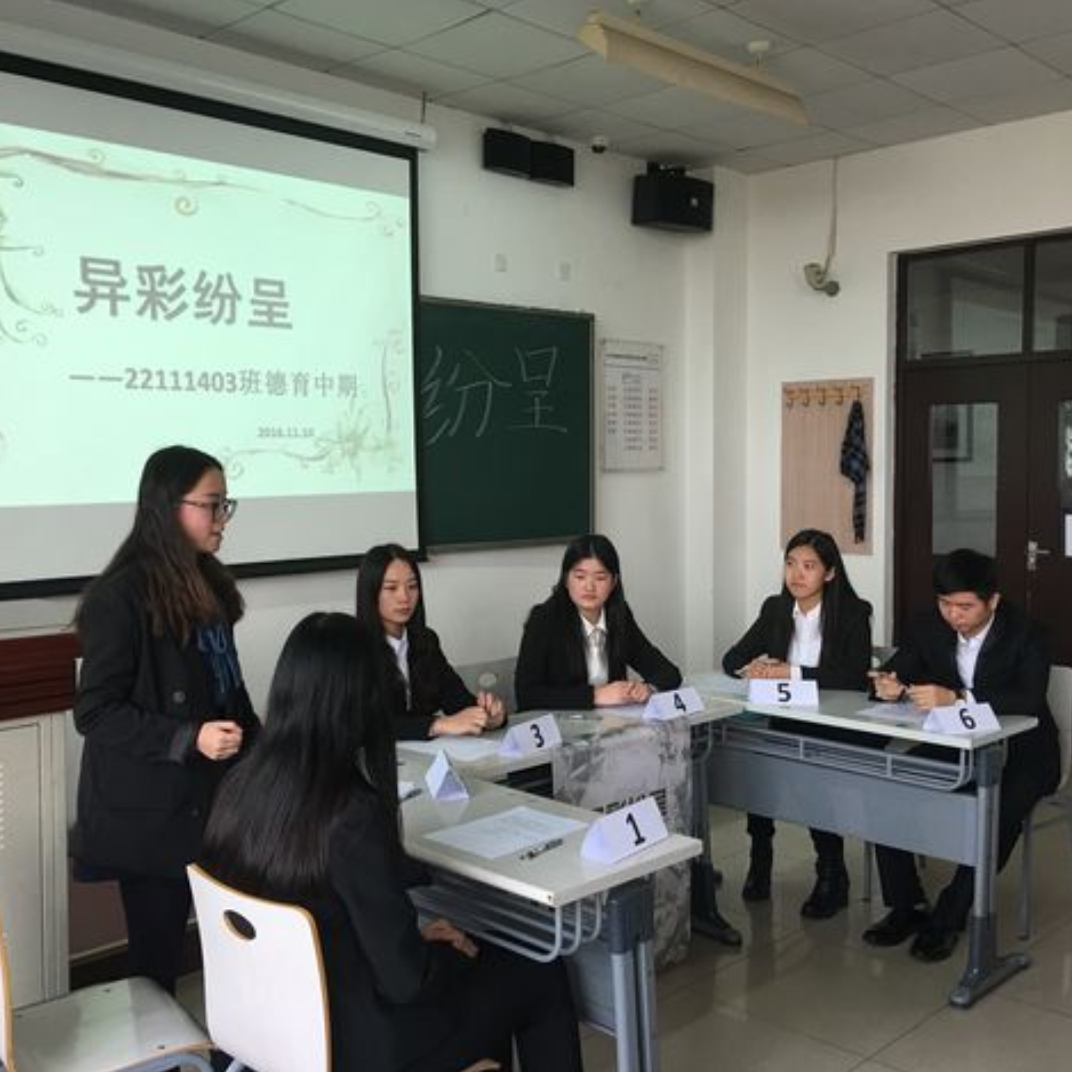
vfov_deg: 47.2
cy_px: 528
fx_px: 1226
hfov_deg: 47.2
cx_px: 567
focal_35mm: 35
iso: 40
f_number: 2.2
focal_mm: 4.15
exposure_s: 1/33
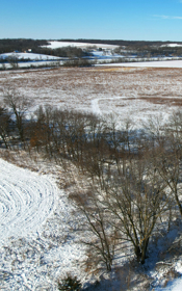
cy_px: 137
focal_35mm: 36
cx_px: 181
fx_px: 286
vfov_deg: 54.0
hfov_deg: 32.6
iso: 100
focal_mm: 8.38
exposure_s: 1/2500
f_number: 2.8
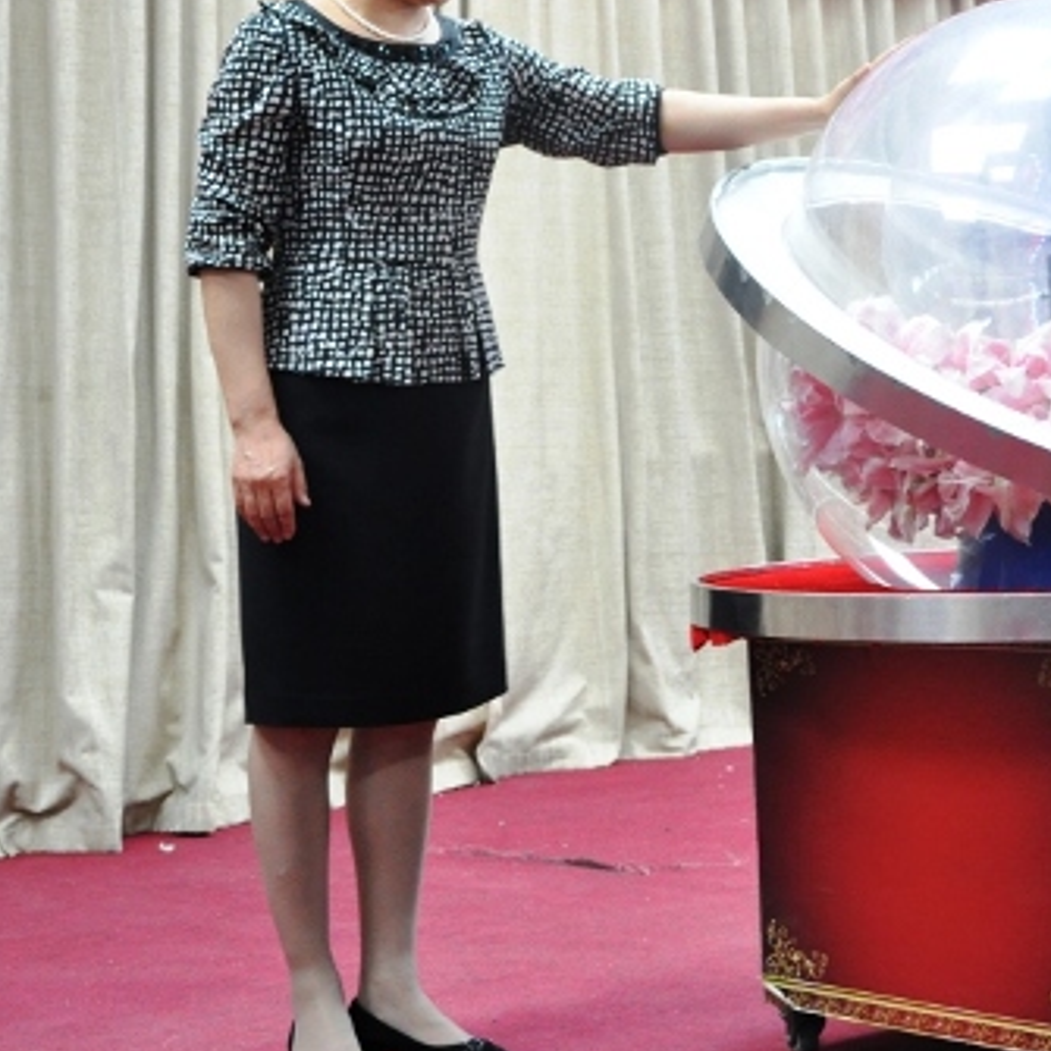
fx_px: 2508
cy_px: 365
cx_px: 944
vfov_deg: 23.6
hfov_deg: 23.1
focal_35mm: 73
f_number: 3.8
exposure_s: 1/20
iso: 1000
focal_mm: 24
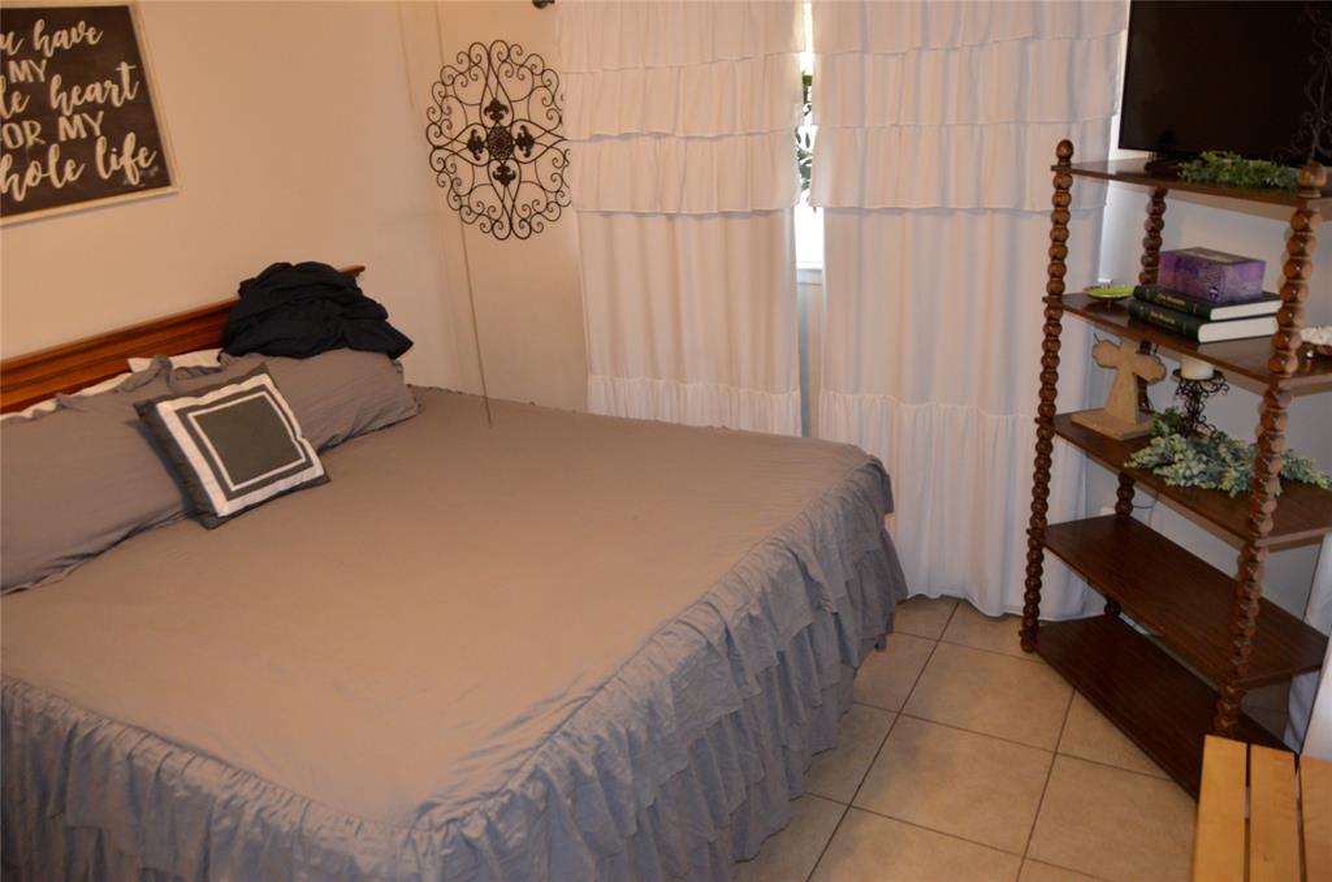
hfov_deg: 67.5
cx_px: 666
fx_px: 997
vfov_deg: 47.7
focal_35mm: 27
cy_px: 441
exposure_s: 1/60
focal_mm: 18
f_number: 3.5
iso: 800
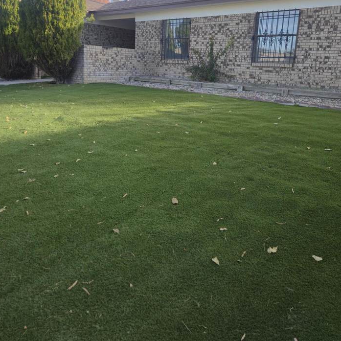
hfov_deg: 57.3
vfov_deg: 56.4
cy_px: 123
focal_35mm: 28
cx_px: 172
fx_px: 312
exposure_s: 1/525
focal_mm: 5.4
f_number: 1.8
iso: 25
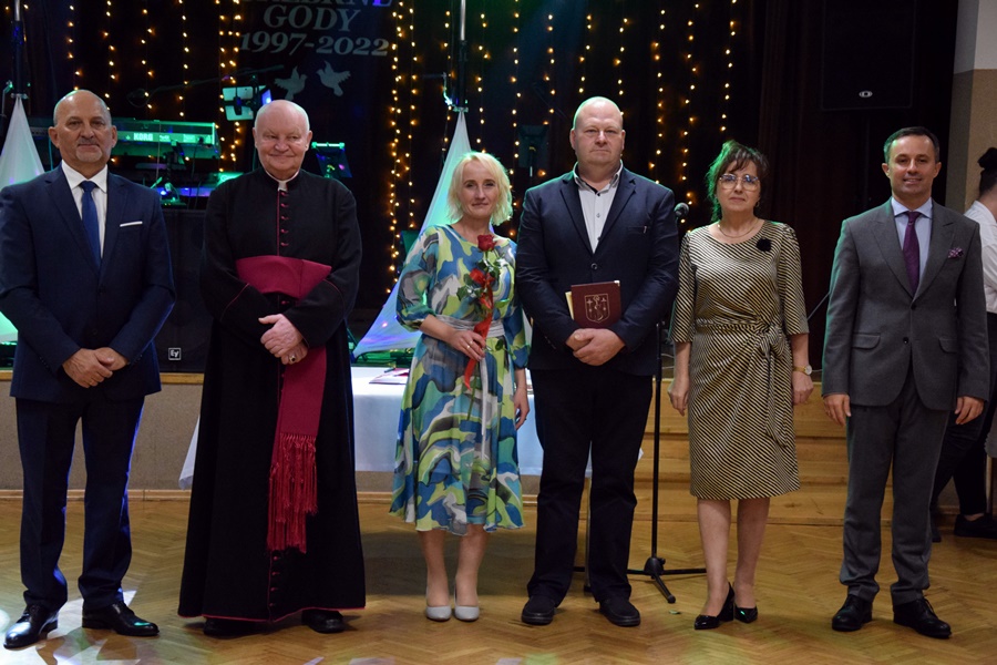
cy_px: 332
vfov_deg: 20.2
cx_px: 498
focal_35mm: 68
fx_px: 1869
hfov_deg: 29.9
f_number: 4.8
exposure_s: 1/100
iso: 3600
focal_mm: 45
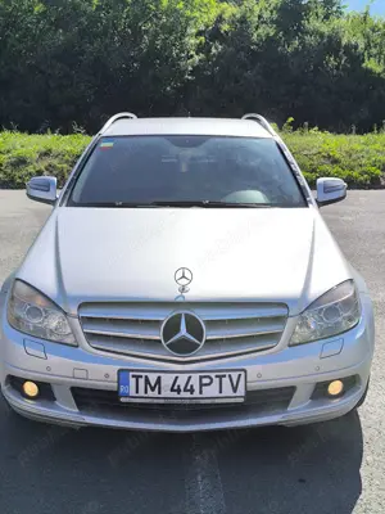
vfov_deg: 41.2
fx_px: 682
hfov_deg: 31.5
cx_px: 192
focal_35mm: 46
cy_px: 257
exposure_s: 1/1109
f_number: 1.65
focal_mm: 6.14
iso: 50
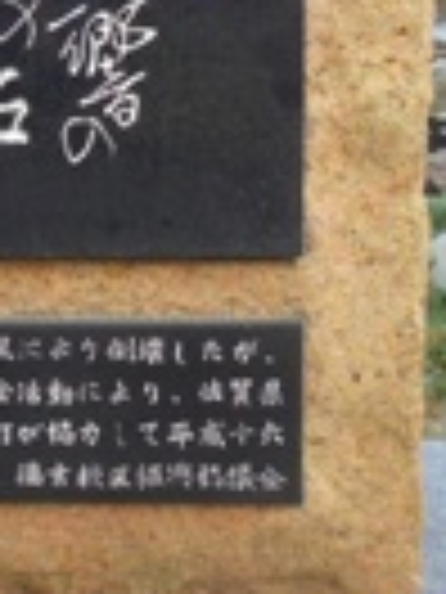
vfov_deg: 22.1
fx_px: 1460
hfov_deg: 16.9
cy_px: -4
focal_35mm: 85
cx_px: -27
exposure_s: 1/60
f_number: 3.1
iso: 100
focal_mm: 5
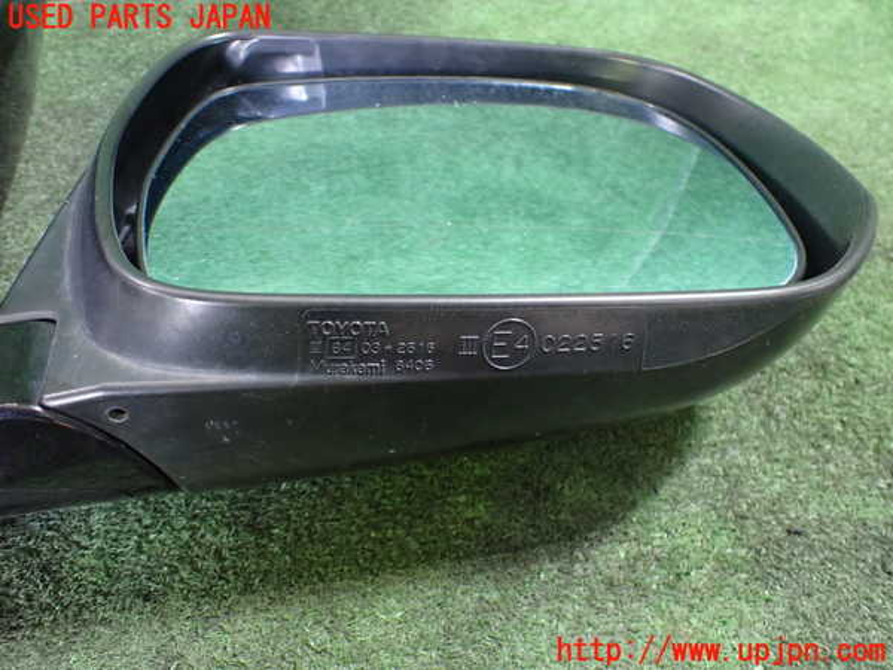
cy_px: 335
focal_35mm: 30
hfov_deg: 60.0
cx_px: 446
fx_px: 774
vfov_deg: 46.8
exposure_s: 1/40
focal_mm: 5.4
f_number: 2.3
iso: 800
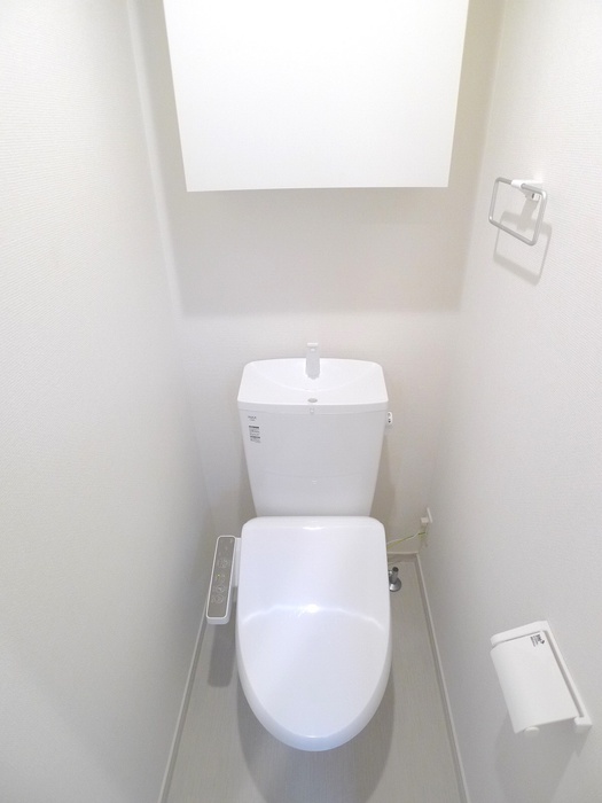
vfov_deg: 71.6
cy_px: 402
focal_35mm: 24
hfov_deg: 56.8
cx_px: 301
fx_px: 557
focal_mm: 5.1
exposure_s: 1/60
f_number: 2
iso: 250
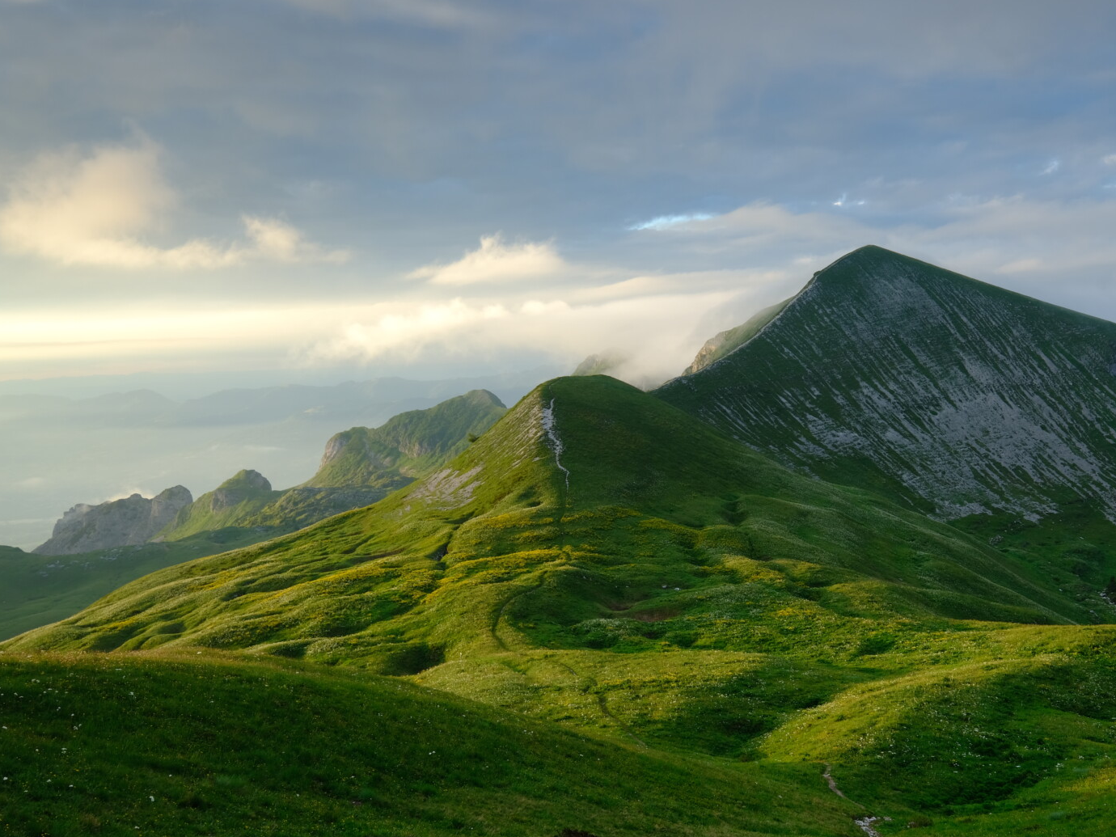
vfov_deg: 40.7
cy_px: 434
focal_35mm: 35
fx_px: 1128
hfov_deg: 52.4
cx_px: 638
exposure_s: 1/6
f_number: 11
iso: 80
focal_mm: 20.9
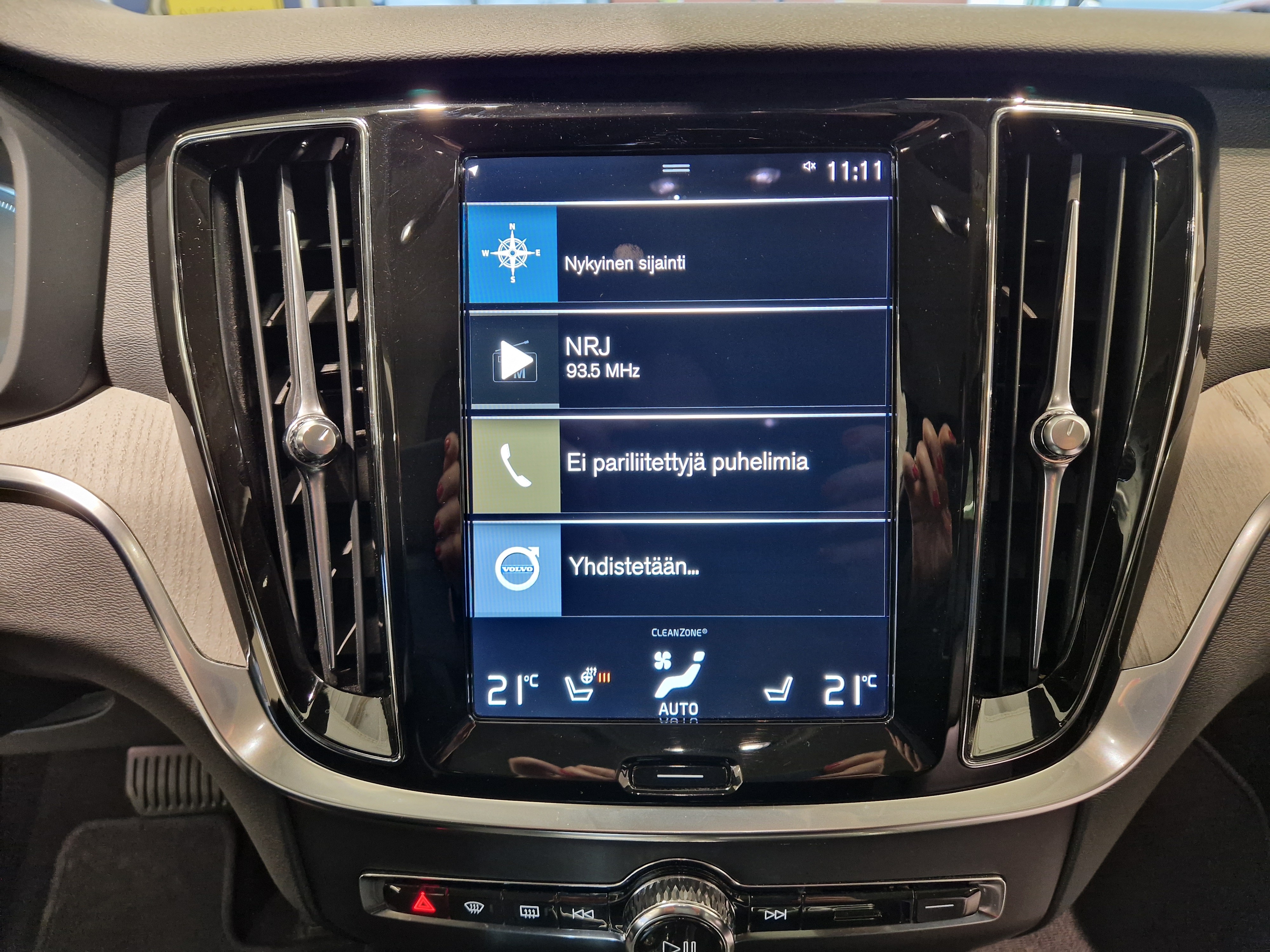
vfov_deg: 58.9
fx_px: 844
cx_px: 635
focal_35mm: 23
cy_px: 476
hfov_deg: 73.9
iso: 320
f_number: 1.8
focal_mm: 5.4
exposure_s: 1/47
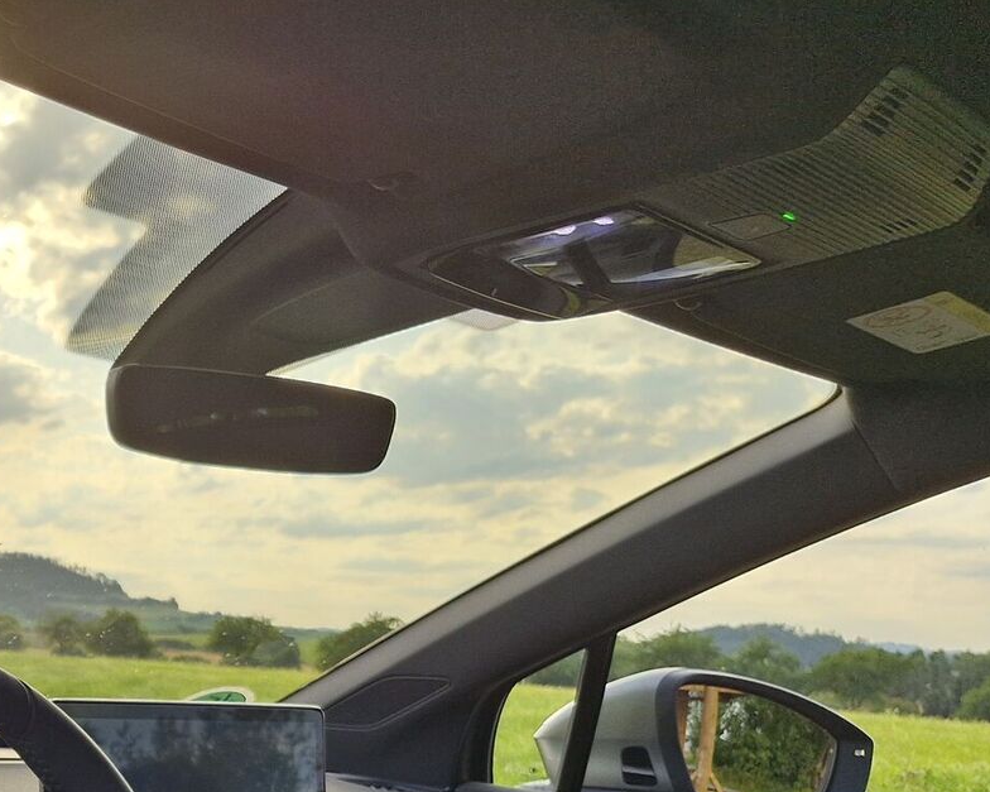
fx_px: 1611
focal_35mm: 55
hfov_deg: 29.9
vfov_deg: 25.3
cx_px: -157
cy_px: 904
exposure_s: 1/337
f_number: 1.8
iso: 50
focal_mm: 5.54
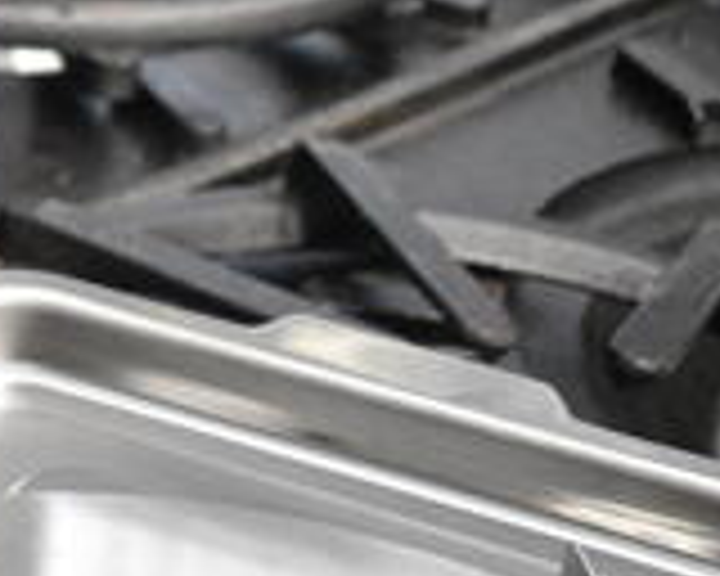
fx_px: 3196
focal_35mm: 150
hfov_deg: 11.7
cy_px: 288
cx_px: -639
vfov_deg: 10.3
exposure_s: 1/50
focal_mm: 28
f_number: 4.2
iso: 1800
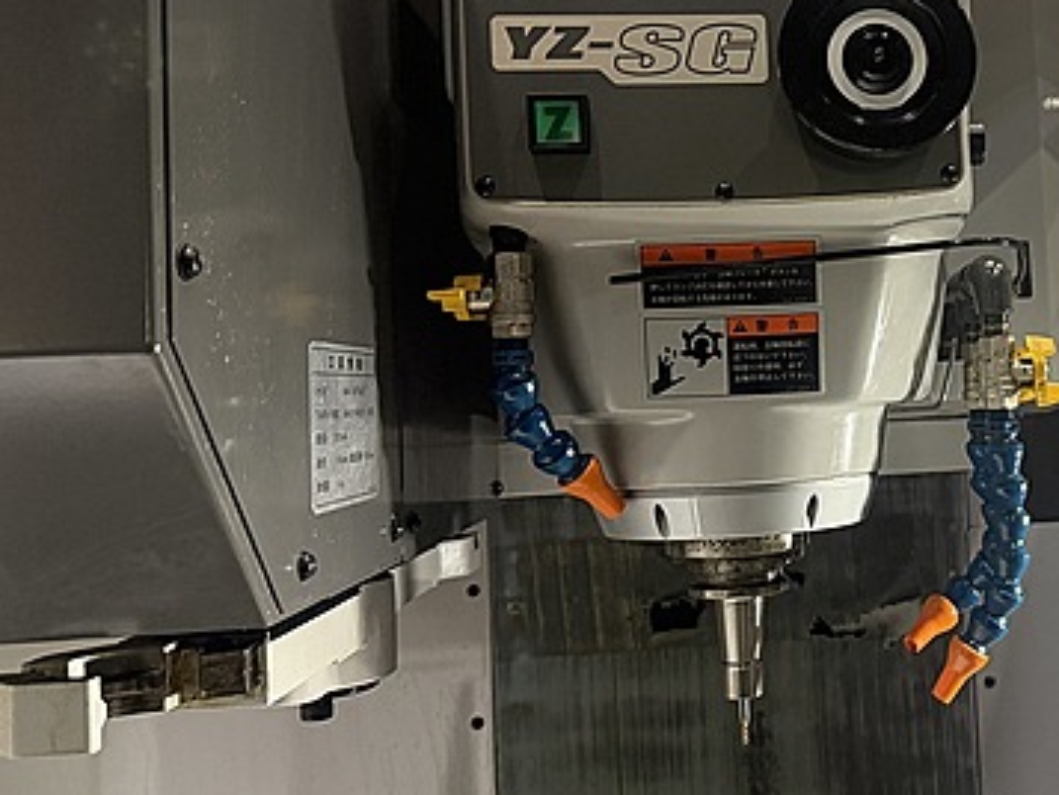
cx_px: 896
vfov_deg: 33.5
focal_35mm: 43
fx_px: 1316
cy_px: 309
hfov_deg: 41.3
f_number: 1.78
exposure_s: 1/100
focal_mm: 6.76
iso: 400
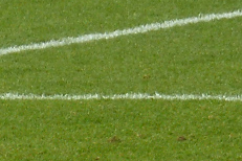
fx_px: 15346
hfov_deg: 0.9
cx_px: -293
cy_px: 178
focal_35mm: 2283
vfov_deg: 0.6
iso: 2000
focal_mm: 440
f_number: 5.6
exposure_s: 1/1000
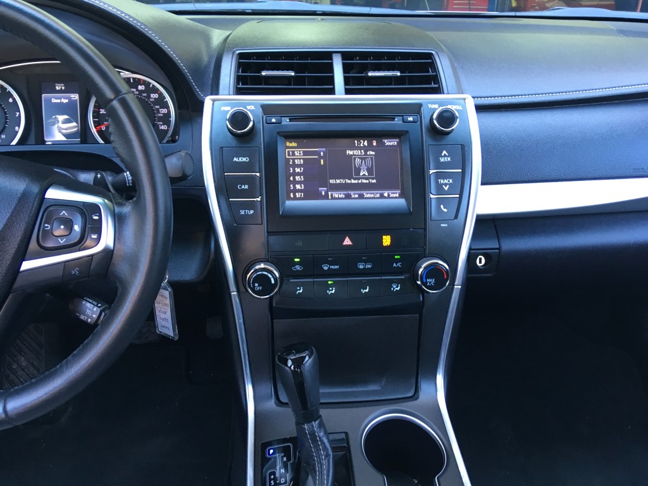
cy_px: 243
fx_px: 543
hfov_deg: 61.7
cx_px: 324
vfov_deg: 48.2
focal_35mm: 29
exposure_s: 1/30
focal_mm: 4.15
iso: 80
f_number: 2.2
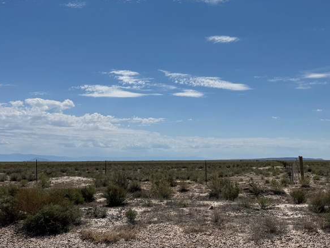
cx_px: 204
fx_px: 400
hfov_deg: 44.5
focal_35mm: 42
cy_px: 143
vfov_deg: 34.3
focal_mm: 6.76
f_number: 1.78
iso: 80
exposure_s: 1/12346
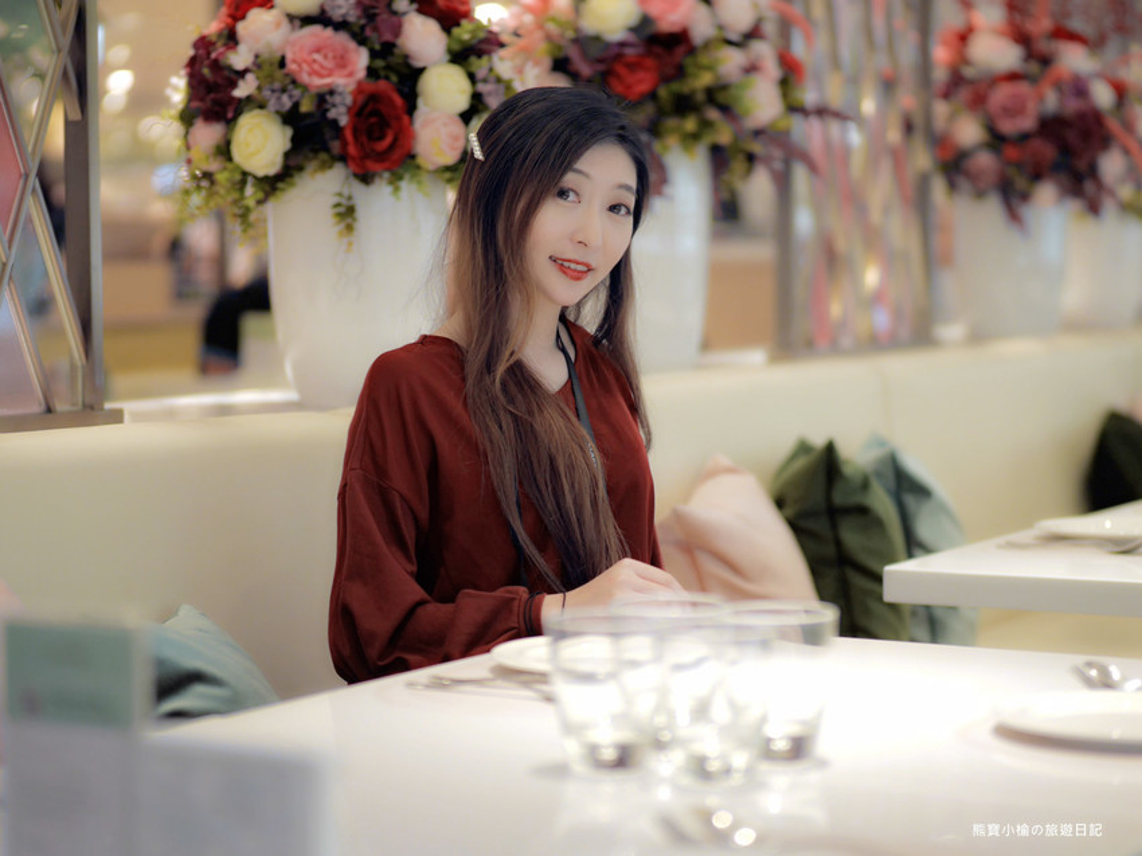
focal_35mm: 90
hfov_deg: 21.8
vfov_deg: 16.4
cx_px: 571
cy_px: 428
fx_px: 2968
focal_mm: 45
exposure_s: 1/250
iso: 200
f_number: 1.2
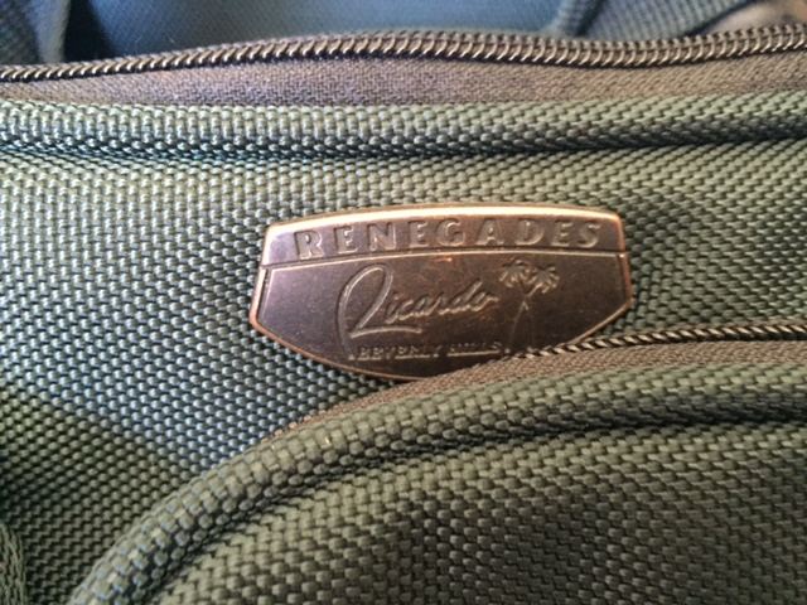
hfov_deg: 61.7
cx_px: 404
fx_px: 676
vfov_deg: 48.2
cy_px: 302
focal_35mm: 29
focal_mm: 4.15
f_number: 2.2
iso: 400
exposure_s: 1/15
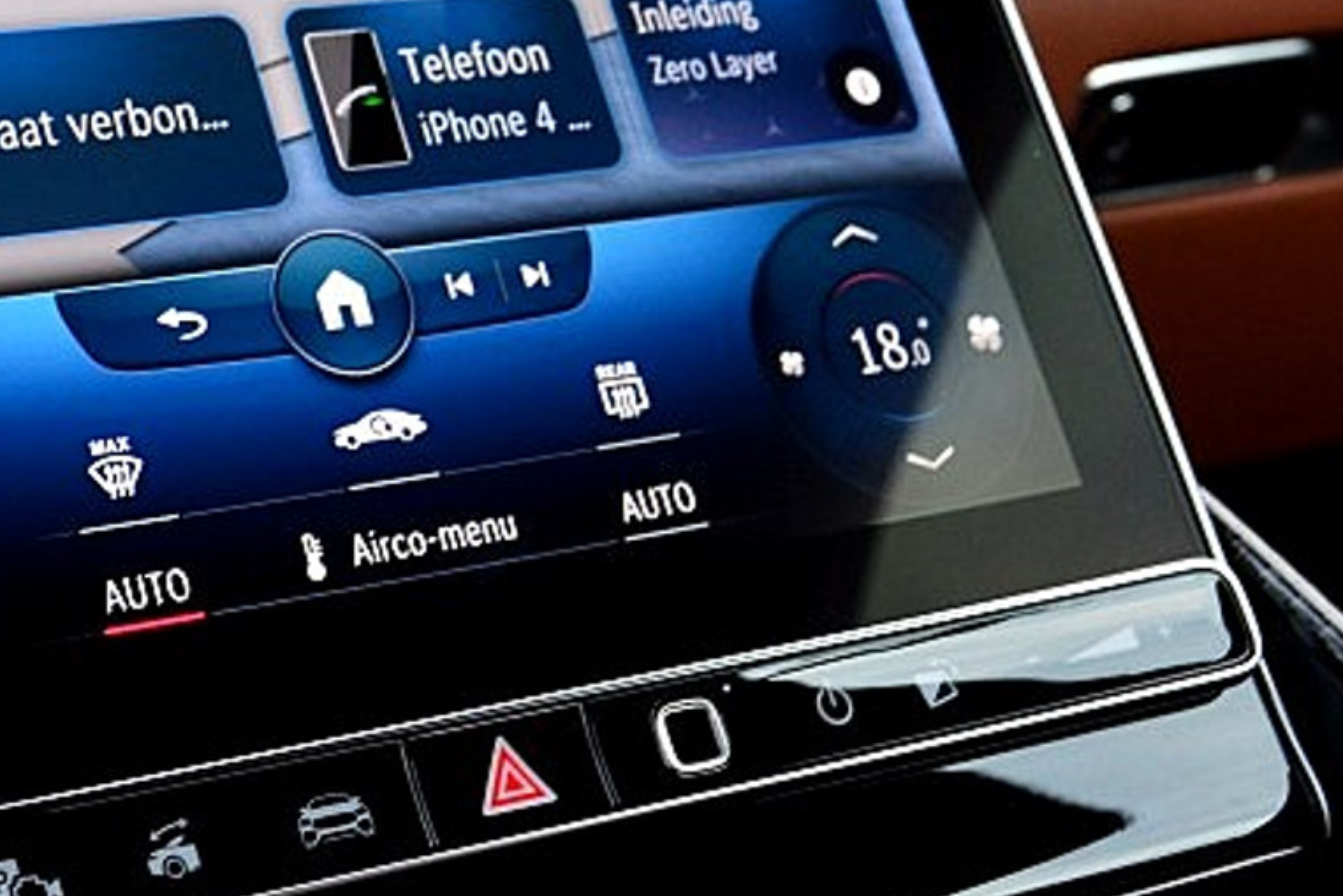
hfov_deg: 24.1
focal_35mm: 83
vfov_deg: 16.2
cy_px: 35
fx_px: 3097
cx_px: 297
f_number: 6.3
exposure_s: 1/60
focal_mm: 22
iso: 800
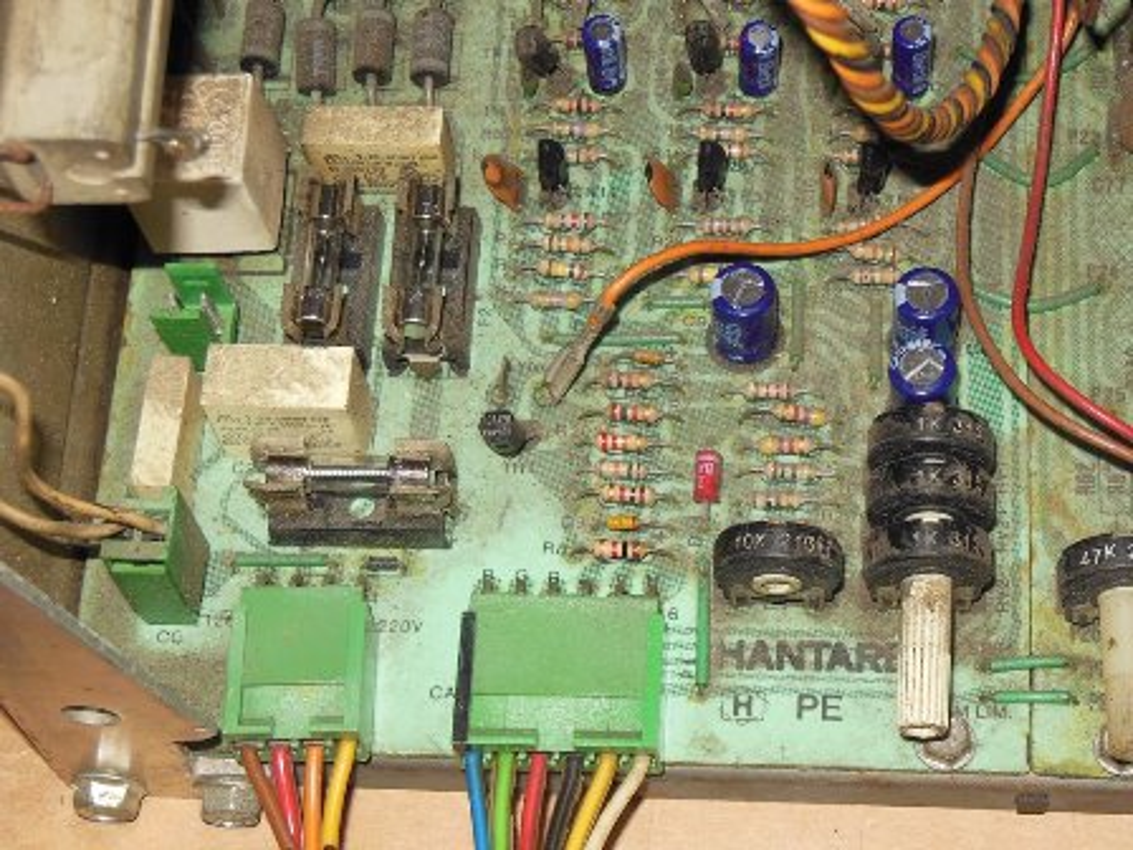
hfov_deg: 29.4
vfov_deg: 22.3
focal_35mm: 66
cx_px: 566
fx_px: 2160
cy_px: 425
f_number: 8.6
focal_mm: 11.7
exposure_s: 1/60
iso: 200
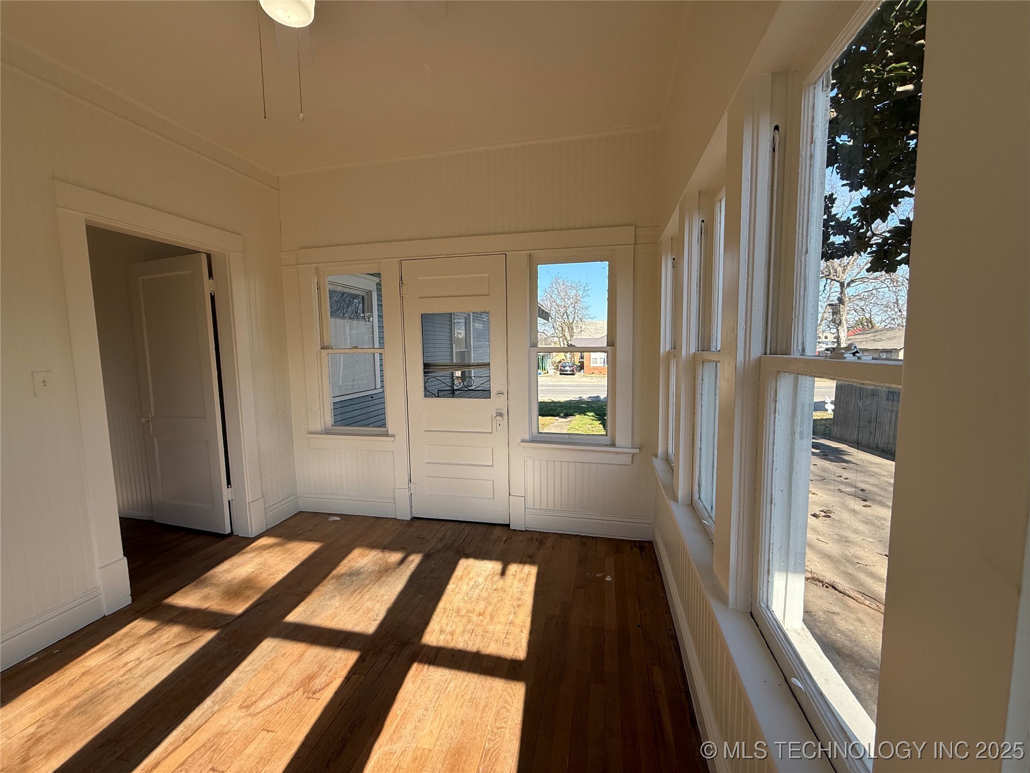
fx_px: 417
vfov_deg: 85.7
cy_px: 386
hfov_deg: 102.1
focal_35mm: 14
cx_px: 515
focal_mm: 2.22
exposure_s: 1/734
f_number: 2.2
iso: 64
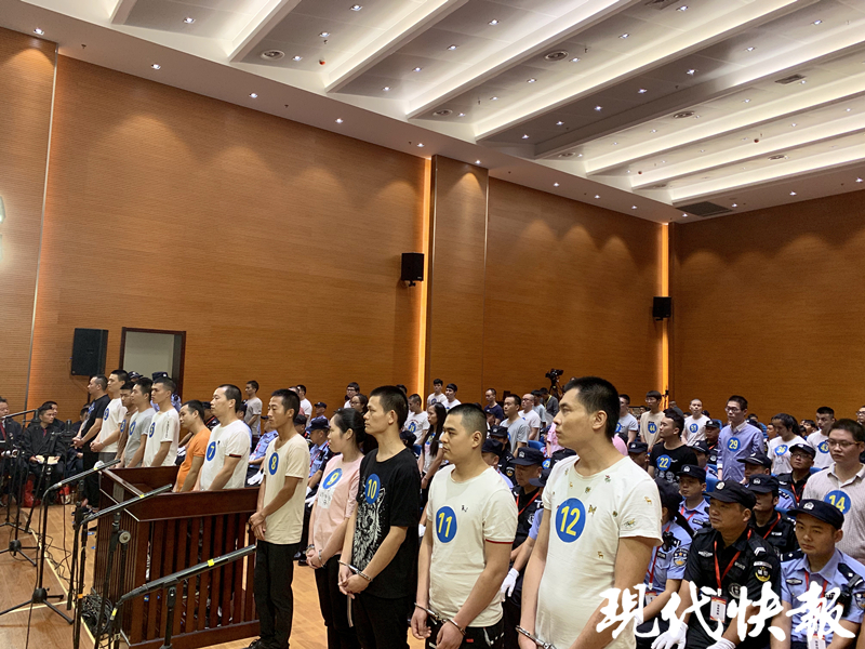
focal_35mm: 26
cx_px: 432
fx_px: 650
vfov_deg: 53.1
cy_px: 324
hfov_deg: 67.3
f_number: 1.8
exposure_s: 1/50
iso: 50
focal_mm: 4.25
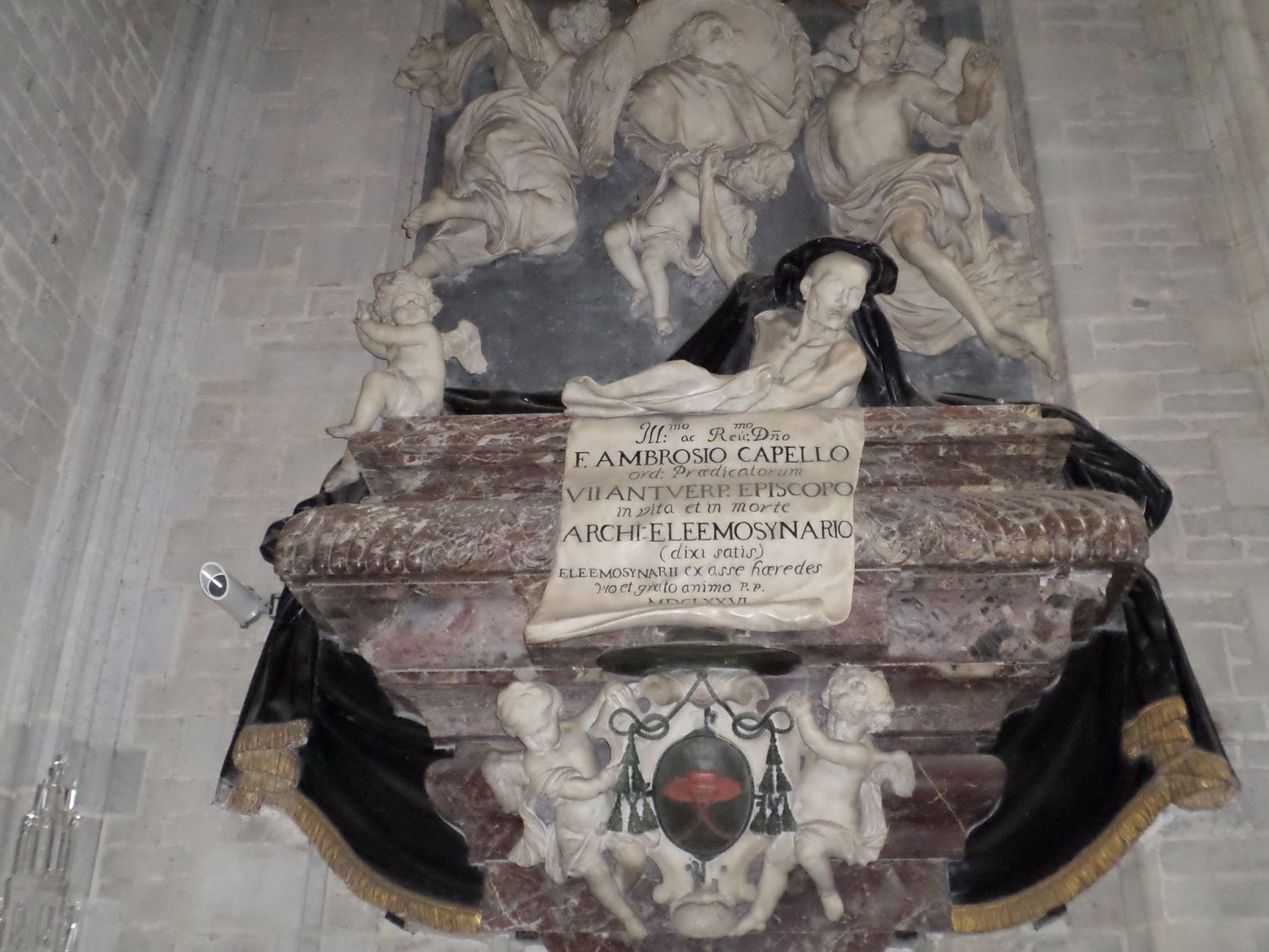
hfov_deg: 50.1
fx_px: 1357
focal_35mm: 37
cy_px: 471
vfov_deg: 38.7
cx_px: 641
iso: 640
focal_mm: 6.5
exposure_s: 1/45
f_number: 3
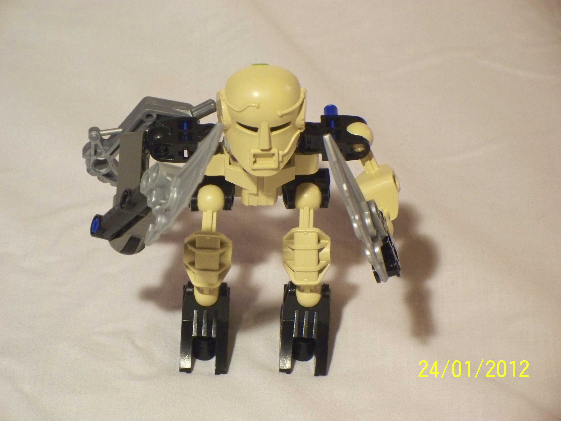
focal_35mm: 180
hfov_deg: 11.0
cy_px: 210
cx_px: 280
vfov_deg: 8.2
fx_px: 2917
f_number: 5.1
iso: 400
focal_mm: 37.7
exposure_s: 1/6
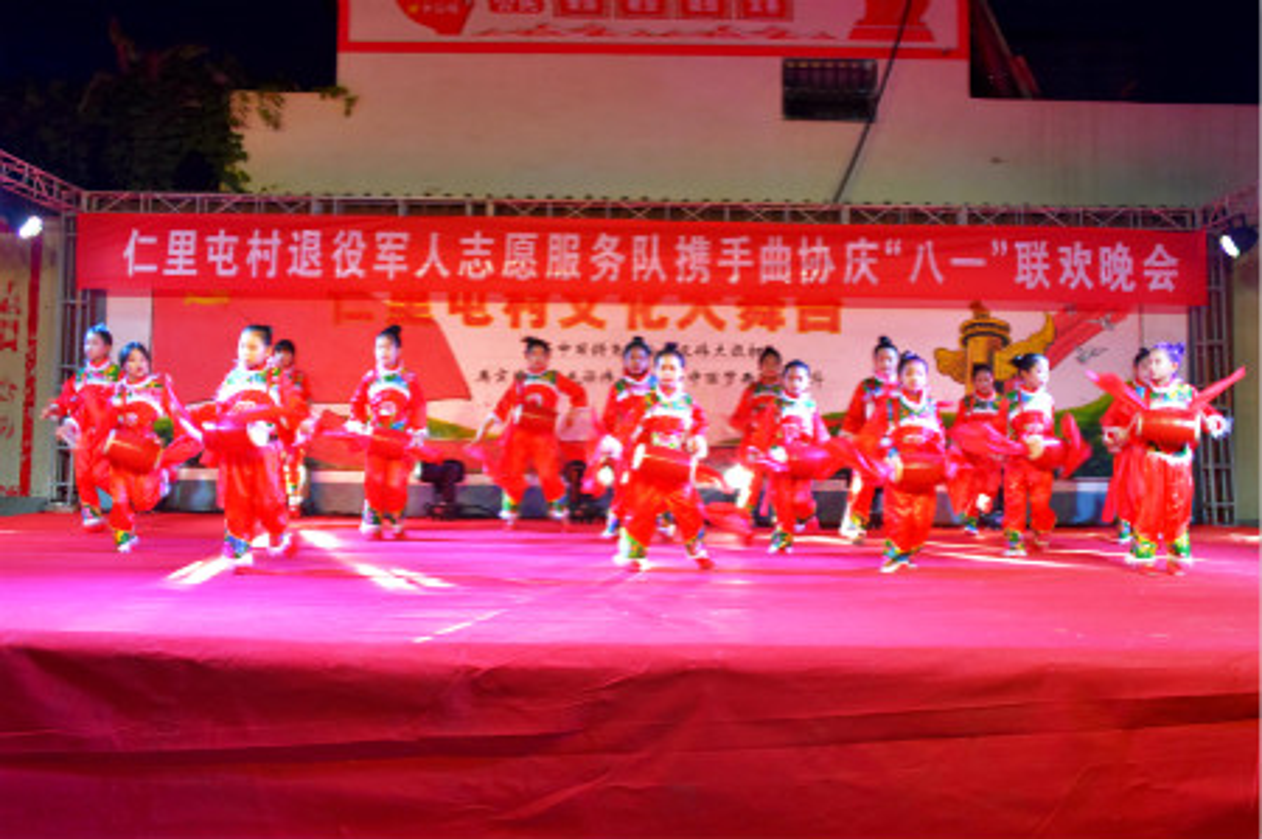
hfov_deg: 57.3
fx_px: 1156
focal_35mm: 33
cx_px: 631
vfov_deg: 39.9
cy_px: 420
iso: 560
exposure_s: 1/60
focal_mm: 22
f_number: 4
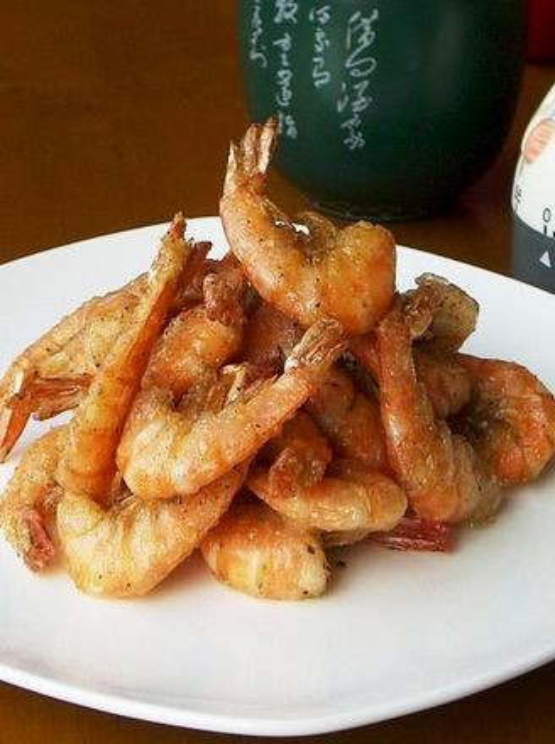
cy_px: 372
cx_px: 278
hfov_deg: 18.6
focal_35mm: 79
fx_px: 1695
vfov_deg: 24.8
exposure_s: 1/80
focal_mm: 12.8
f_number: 4.1
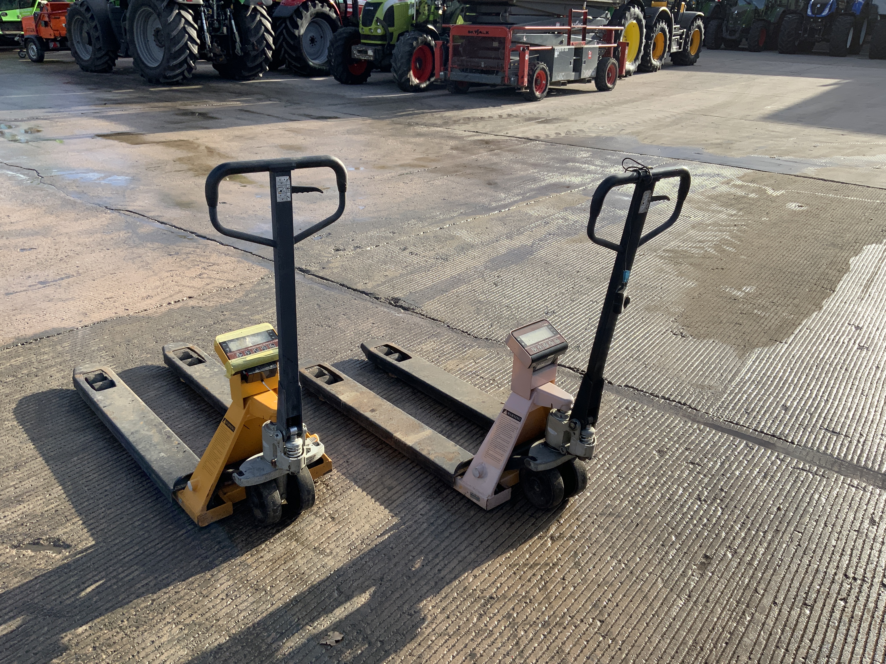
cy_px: 332
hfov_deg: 61.7
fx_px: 742
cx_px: 443
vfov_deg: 48.2
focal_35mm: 29
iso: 16
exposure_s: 1/1195
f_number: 1.8
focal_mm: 3
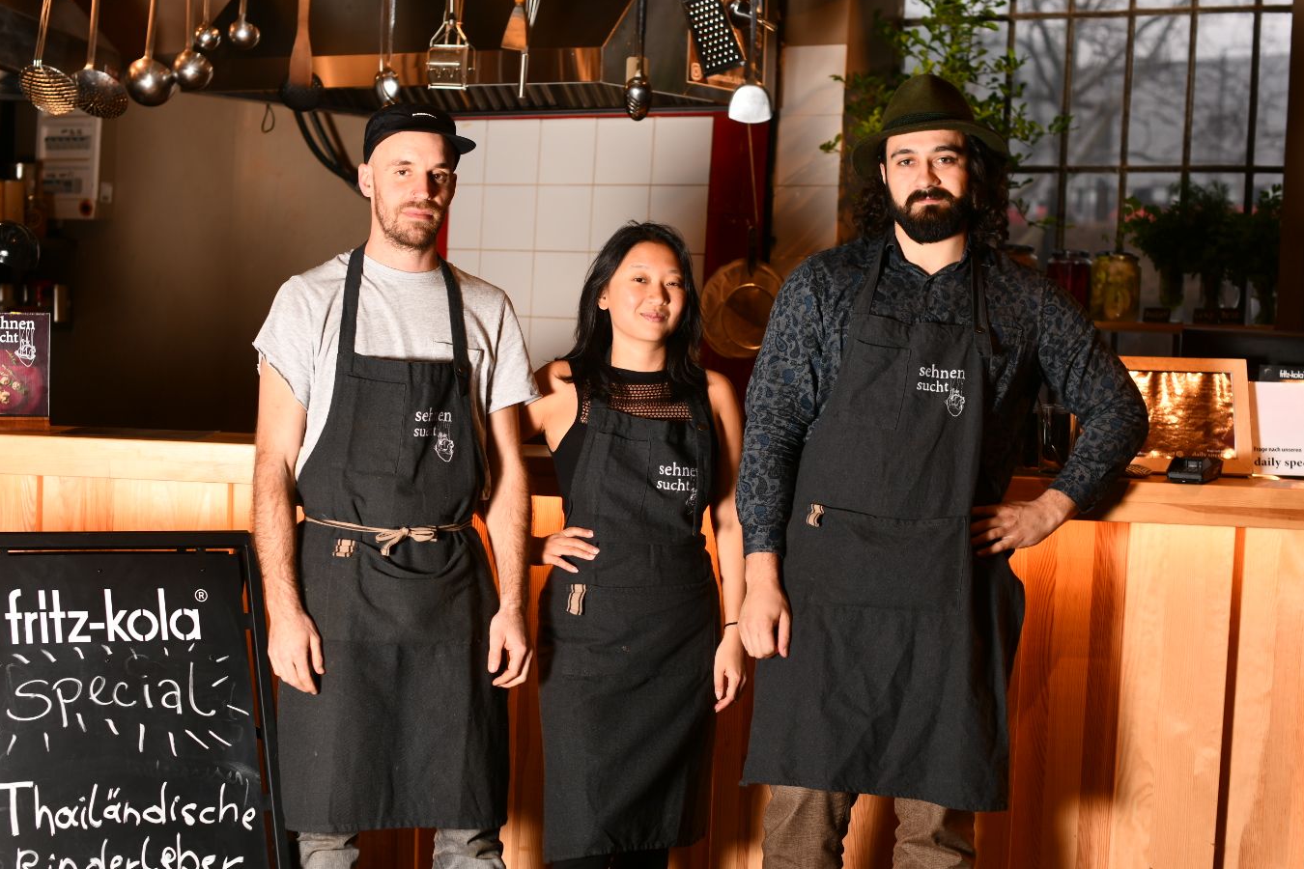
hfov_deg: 33.4
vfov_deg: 22.6
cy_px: 519
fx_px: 2173
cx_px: 625
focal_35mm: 60
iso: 100
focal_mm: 50
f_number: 4
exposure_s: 1/60
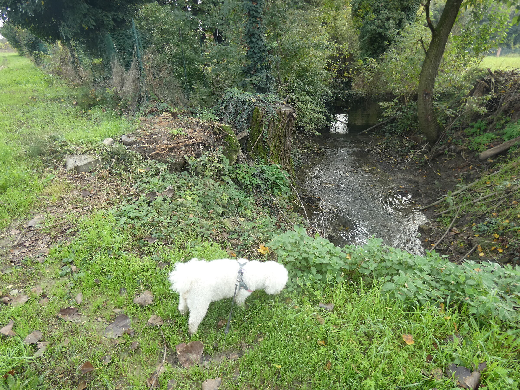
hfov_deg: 81.7
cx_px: 260
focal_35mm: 20
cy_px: 195
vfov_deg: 66.0
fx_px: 300
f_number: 2.8
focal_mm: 3.6
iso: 80
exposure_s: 1/125
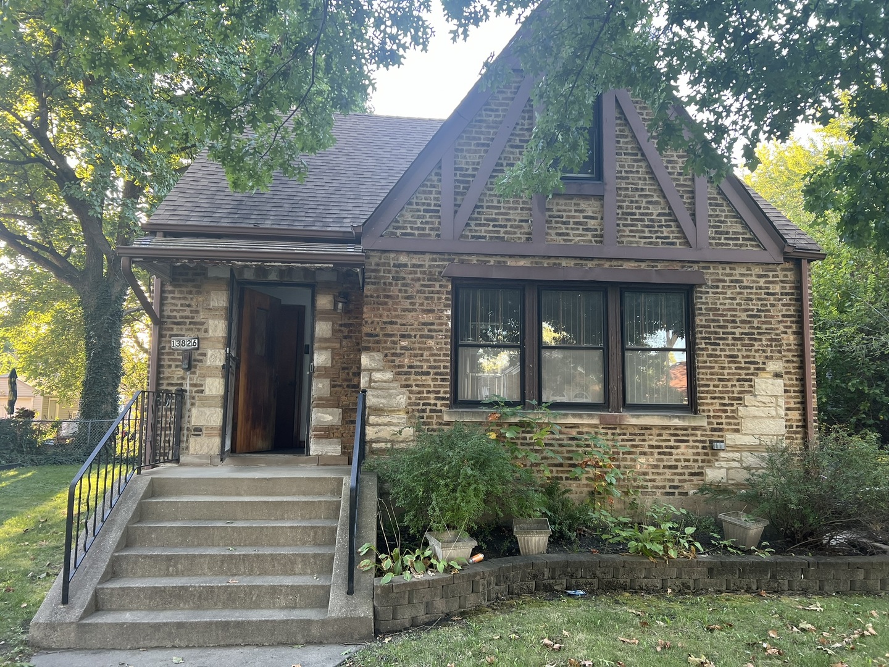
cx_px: 444
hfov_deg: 67.3
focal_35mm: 26
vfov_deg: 53.1
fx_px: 668
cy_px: 334
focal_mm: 5.7
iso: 100
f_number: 1.5
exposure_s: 1/121
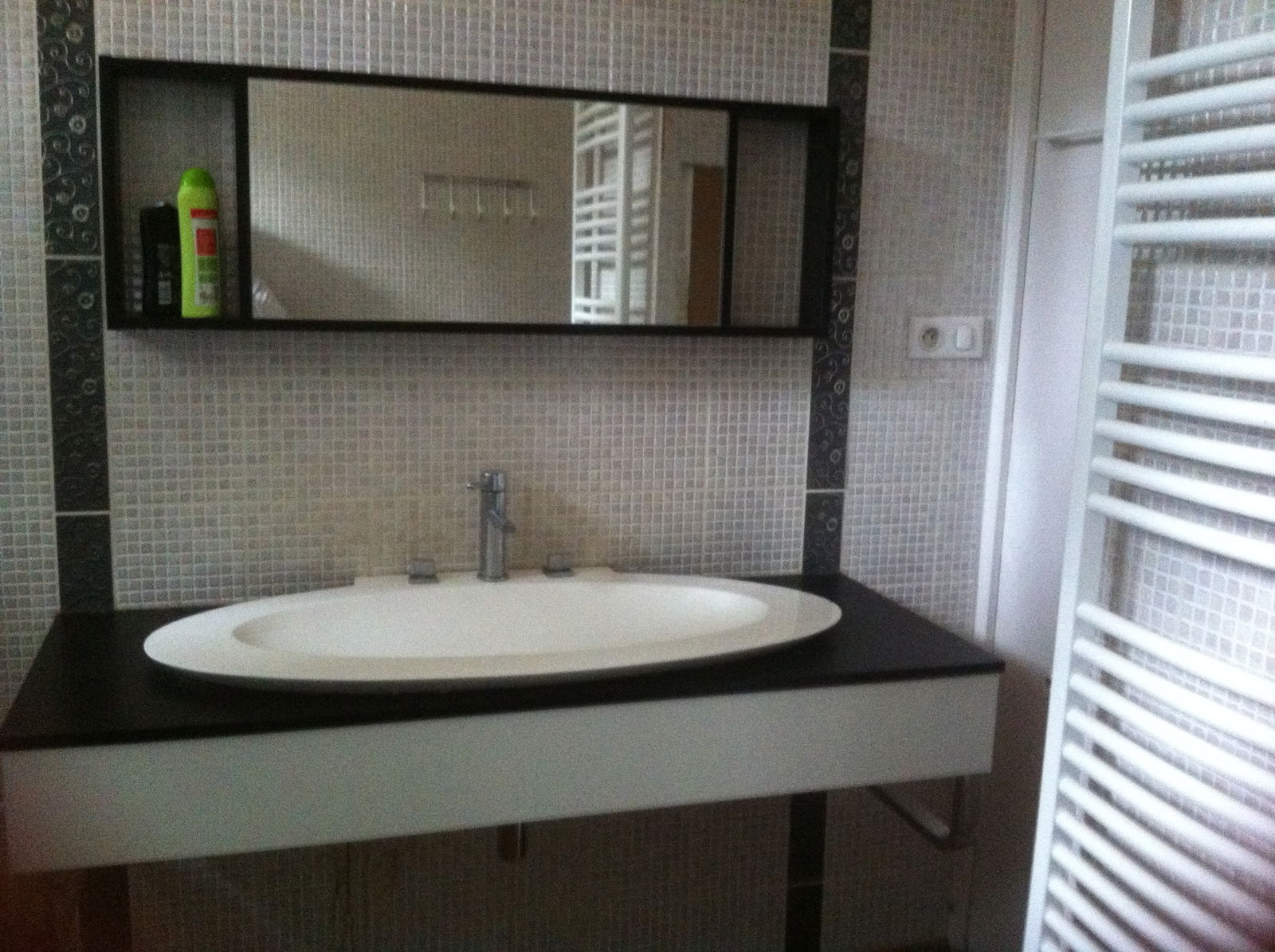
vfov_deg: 40.6
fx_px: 1287
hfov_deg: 52.7
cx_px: 638
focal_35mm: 35
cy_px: 476
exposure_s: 1/15
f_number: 2.8
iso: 500
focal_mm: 3.85
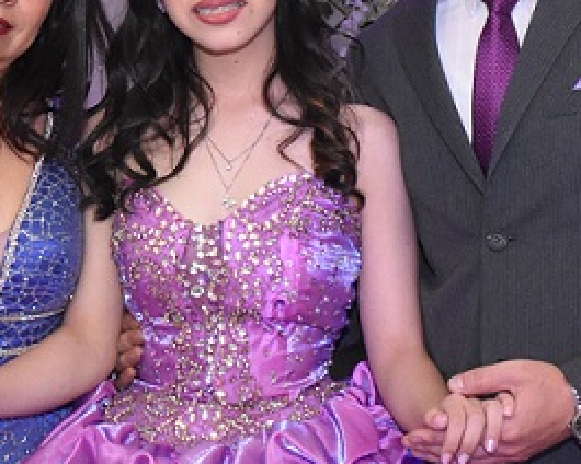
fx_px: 2451
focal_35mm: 143
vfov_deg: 10.8
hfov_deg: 13.4
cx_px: 88
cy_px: 28
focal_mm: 31
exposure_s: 1/200
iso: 4000
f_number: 6.3
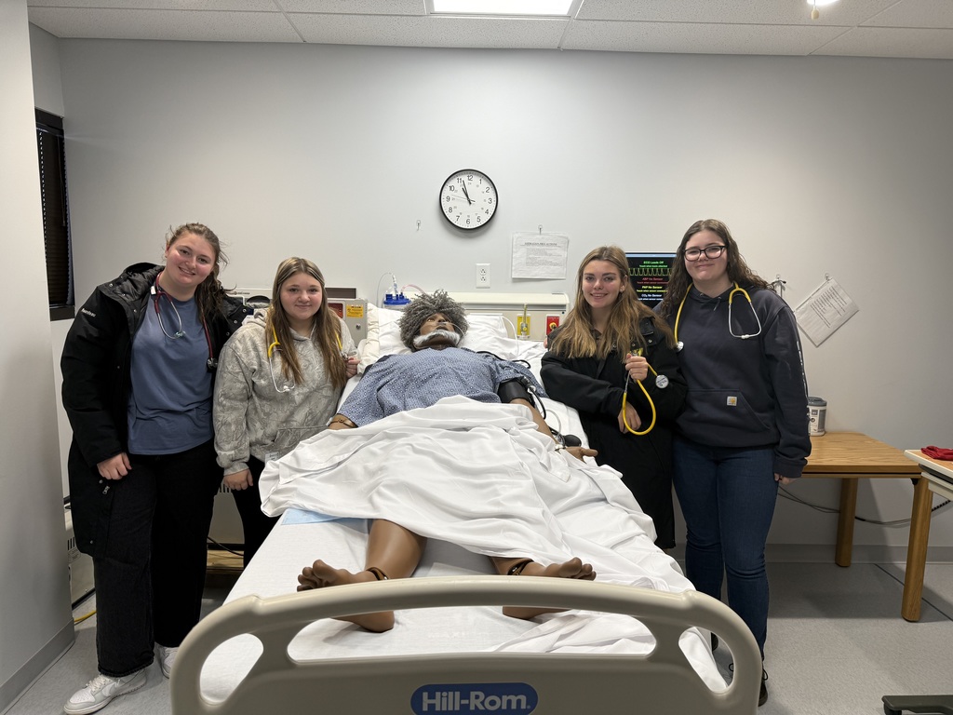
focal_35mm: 24
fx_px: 661
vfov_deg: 56.8
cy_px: 358
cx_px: 476
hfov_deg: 71.6
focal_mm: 6.76
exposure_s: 1/144
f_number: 1.78
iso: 50
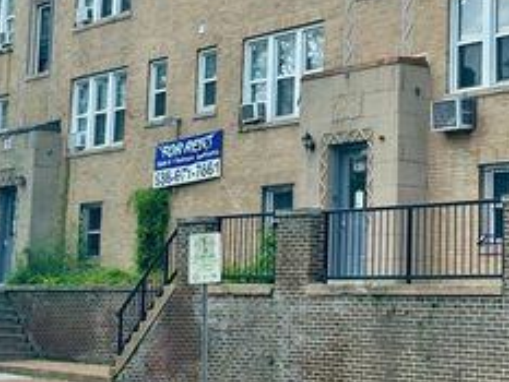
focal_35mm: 103
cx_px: 299
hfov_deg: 19.1
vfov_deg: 14.2
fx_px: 1515
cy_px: 34
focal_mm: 6.86
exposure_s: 1/3876
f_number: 1.78
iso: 64
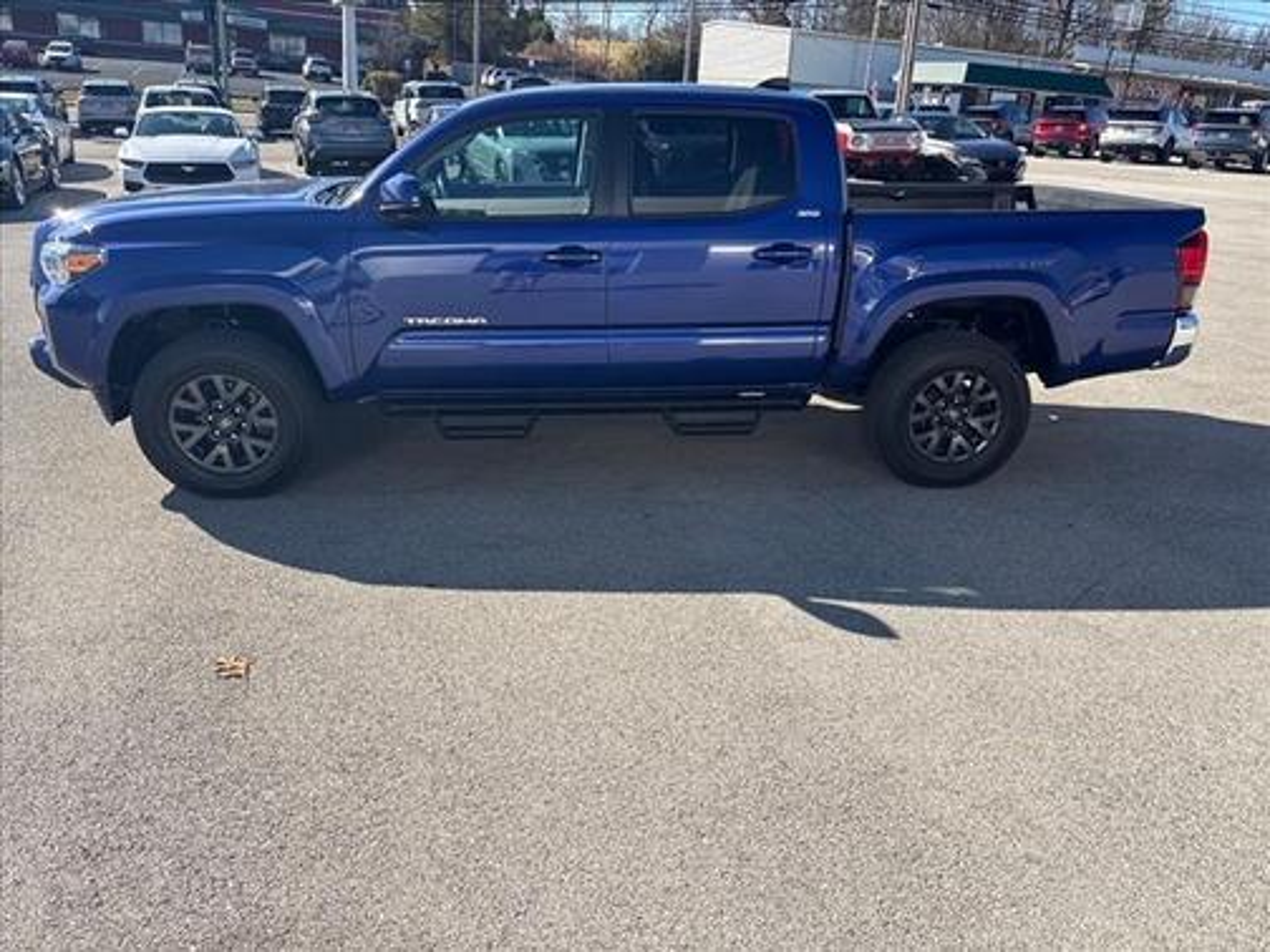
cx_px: 635
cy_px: 476
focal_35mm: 26
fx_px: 954
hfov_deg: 67.3
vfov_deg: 53.1
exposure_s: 1/1626
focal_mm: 5.96
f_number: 1.6
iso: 50
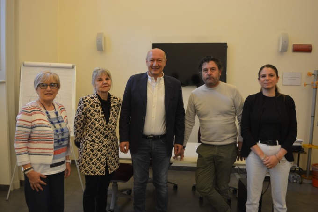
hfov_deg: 67.4
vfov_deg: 47.9
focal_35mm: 27
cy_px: 106
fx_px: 238
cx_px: 159
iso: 400
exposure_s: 1/20
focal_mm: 18
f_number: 4.5
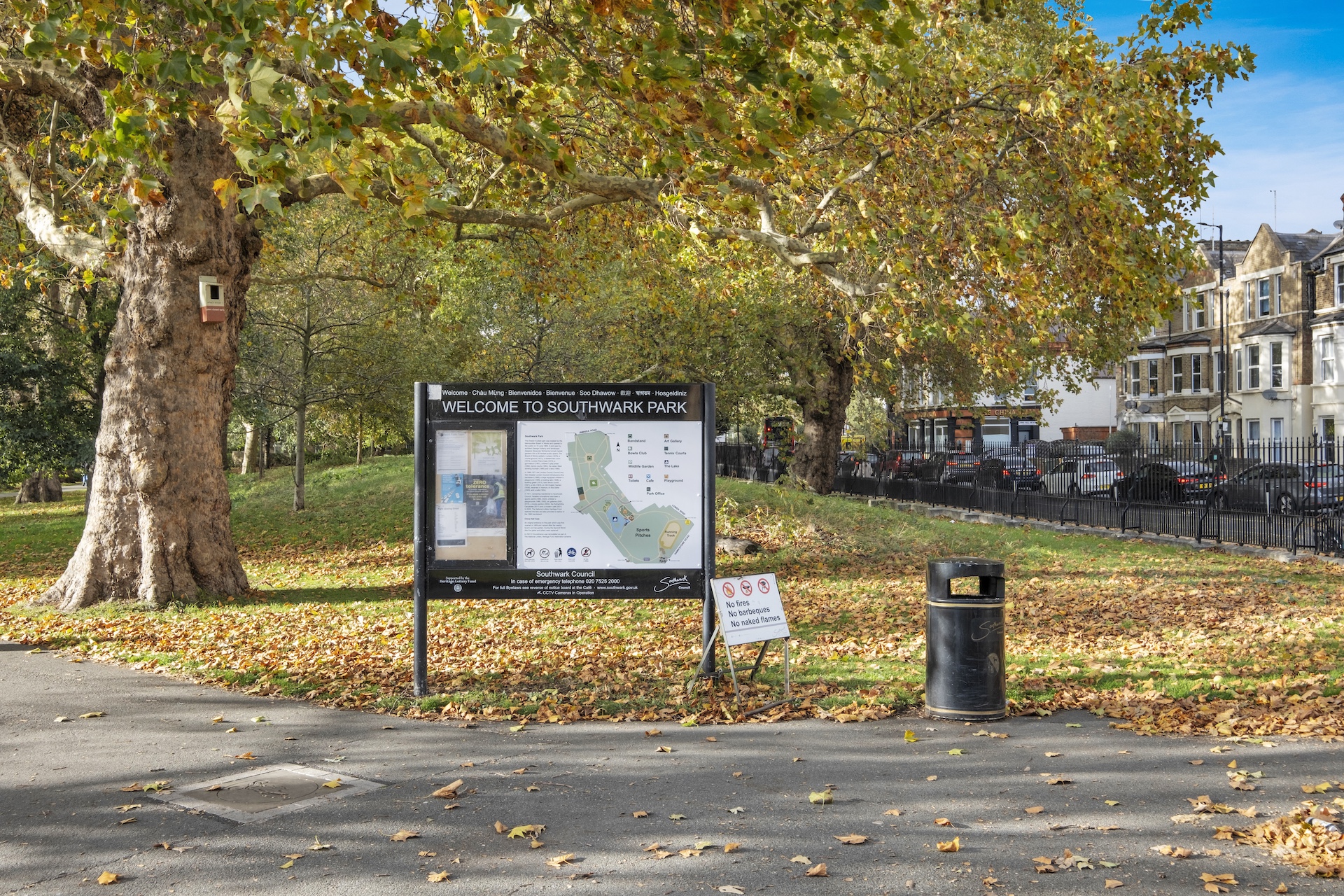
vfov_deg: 36.9
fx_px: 1344
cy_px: 448
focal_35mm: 36
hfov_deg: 53.1
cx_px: 672
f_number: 9
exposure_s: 1/80
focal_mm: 24
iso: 250
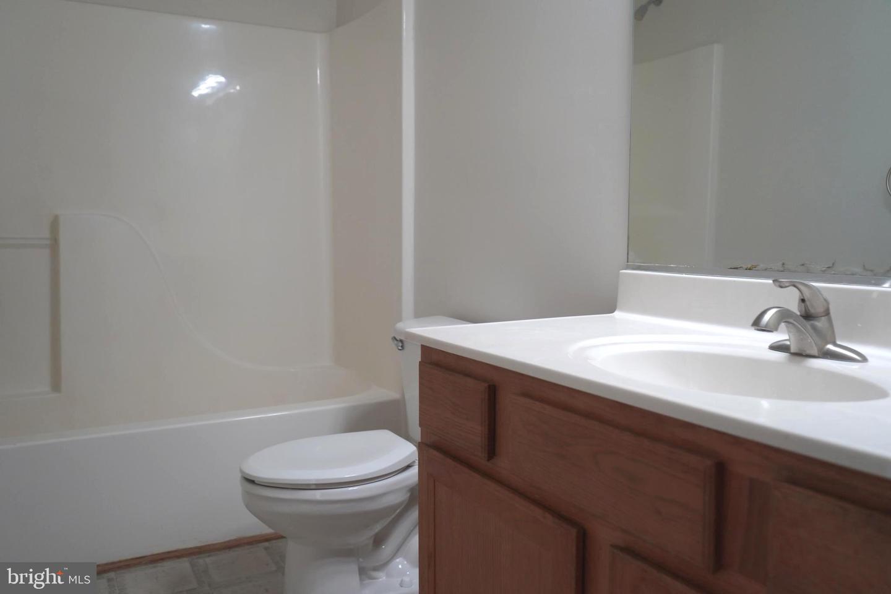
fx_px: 718
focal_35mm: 29
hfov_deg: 63.7
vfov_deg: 45.0
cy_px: 297
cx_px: 446
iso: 1600
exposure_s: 1/160
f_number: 4
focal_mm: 29
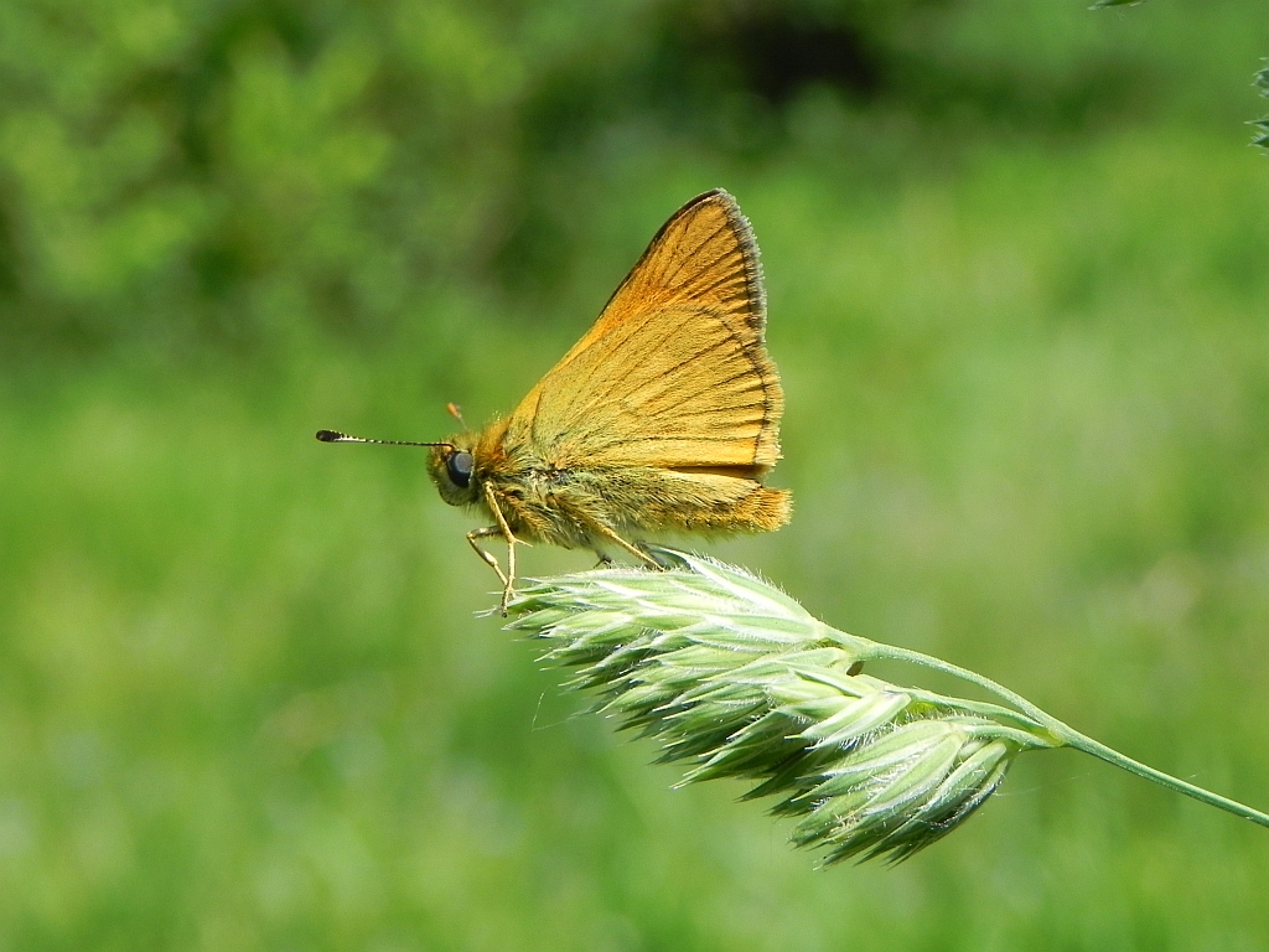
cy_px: 476
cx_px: 634
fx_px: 3849
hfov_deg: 18.7
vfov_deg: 14.1
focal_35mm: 105
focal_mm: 18.8
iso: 160
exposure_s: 1/300
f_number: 6.3
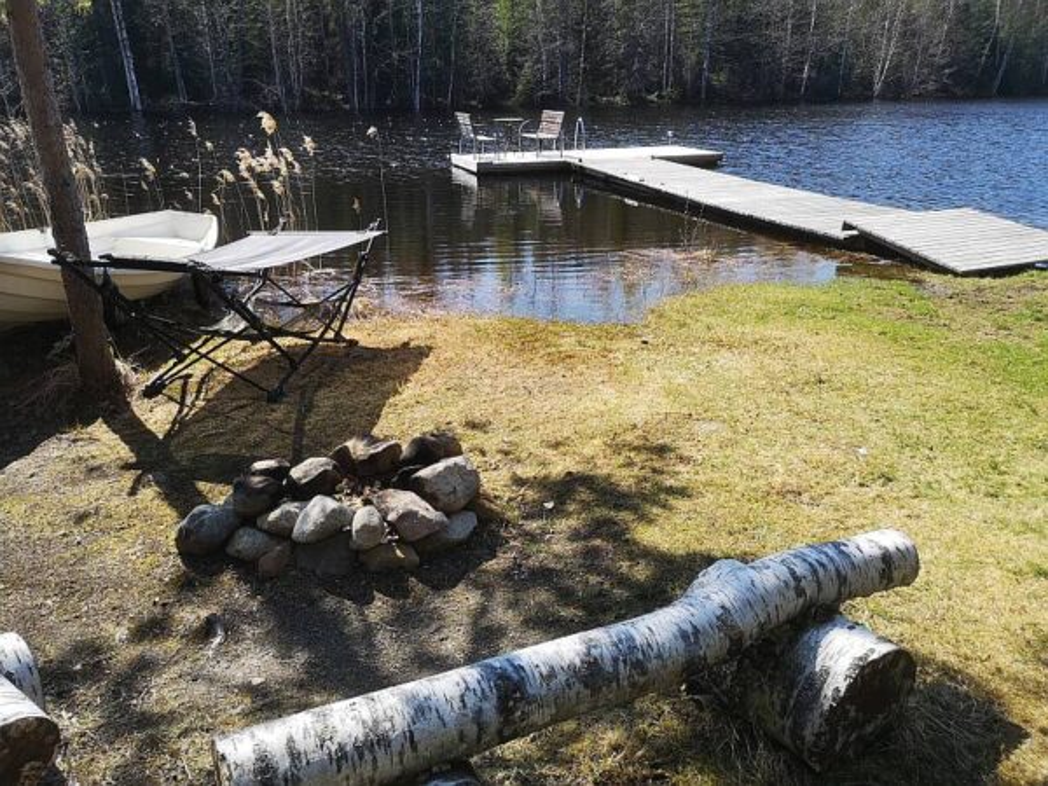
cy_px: 393
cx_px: 524
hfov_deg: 65.3
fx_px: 817
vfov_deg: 51.4
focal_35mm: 27
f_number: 1.8
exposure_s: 1/1075
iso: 50
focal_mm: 5.58
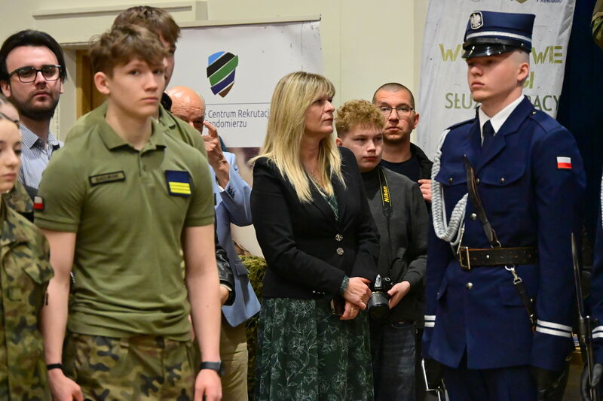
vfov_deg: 8.6
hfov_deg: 12.8
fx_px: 2679
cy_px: 200
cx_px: 302
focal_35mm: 160
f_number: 6.3
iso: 14400
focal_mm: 160
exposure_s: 1/400
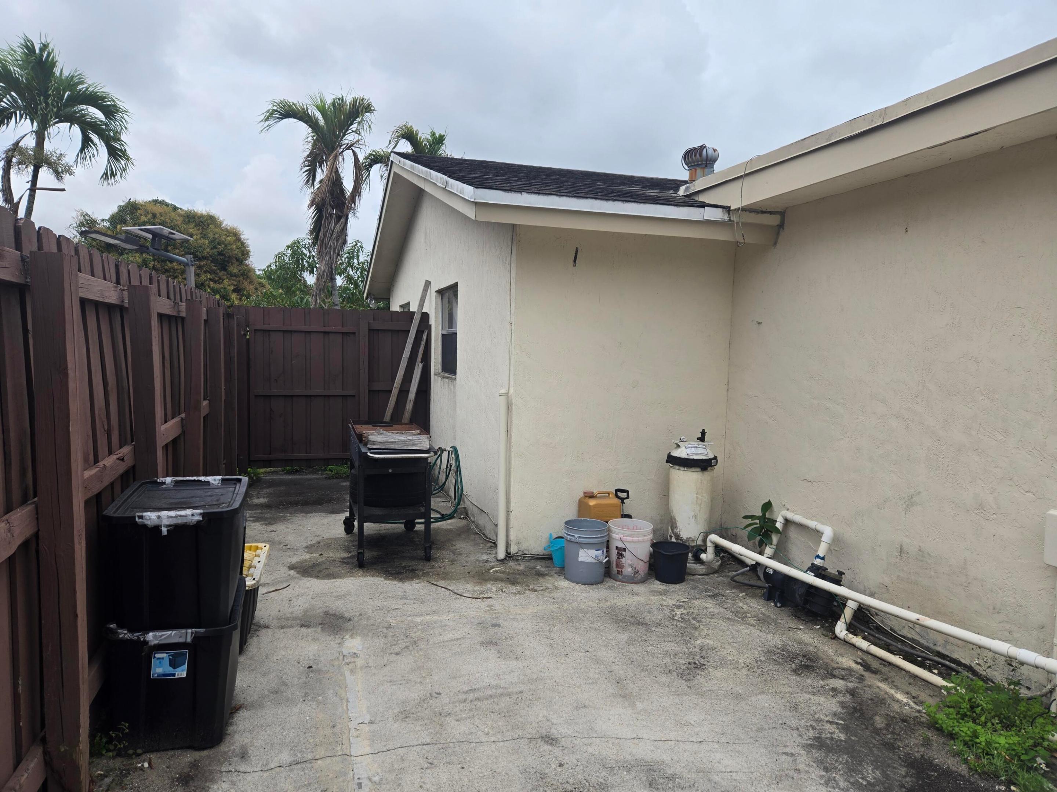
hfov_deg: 73.9
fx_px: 702
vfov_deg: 58.9
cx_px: 528
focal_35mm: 23
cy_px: 396
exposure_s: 1/180
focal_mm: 5.4
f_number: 1.8
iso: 32
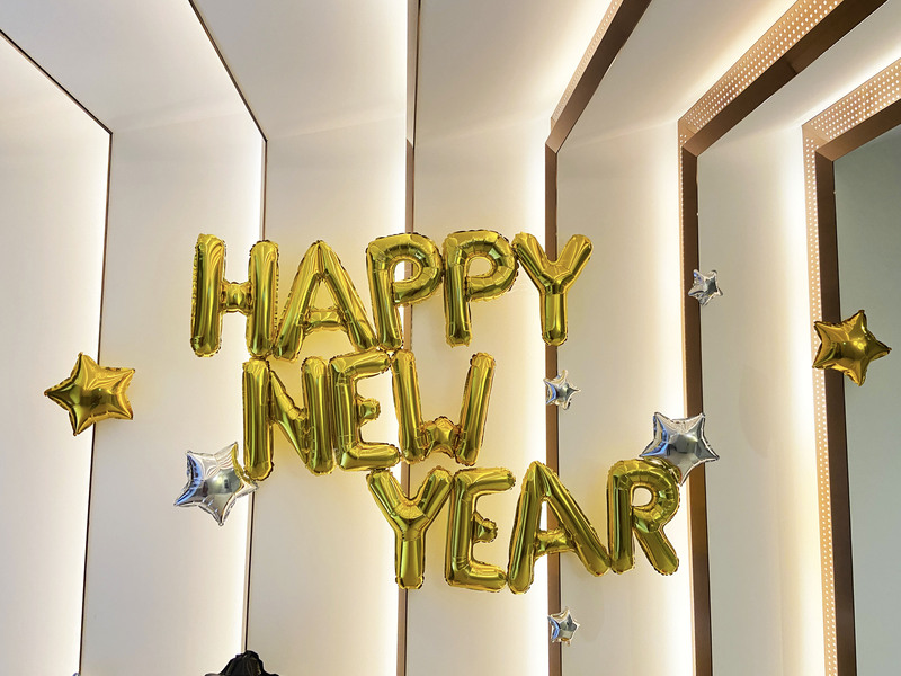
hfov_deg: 67.3
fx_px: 677
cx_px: 450
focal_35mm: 26
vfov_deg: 53.1
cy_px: 338
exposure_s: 1/60
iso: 320
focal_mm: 4.25
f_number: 1.8
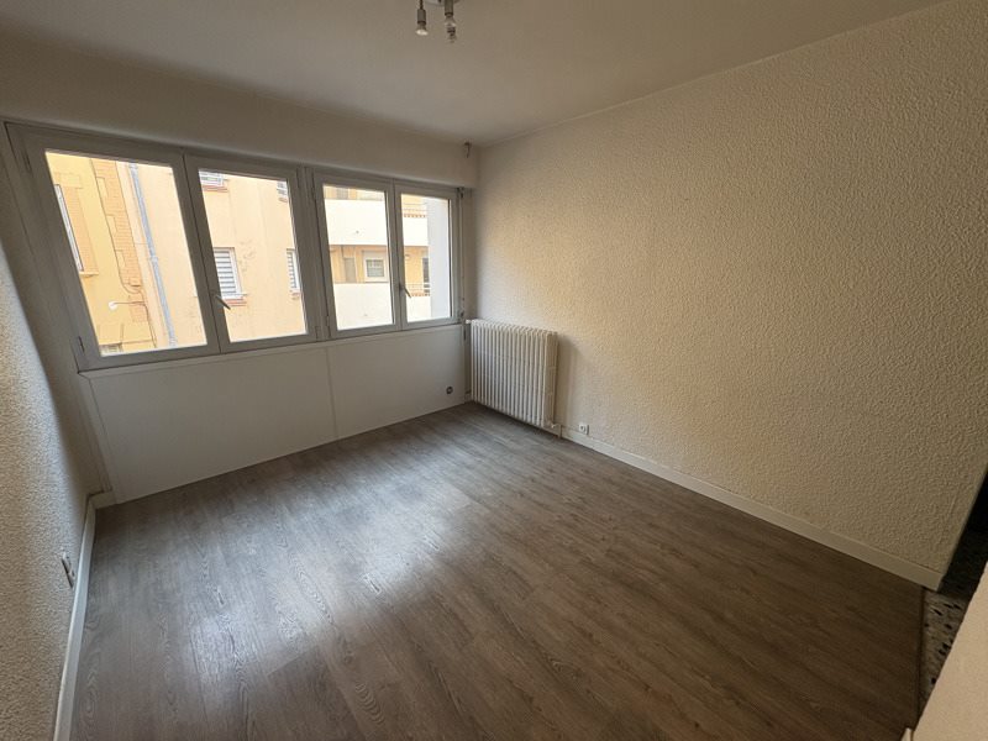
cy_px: 370
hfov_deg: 102.1
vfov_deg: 85.7
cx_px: 494
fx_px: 400
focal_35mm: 14
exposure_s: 1/99
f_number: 2.2
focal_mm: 2.22
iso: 125
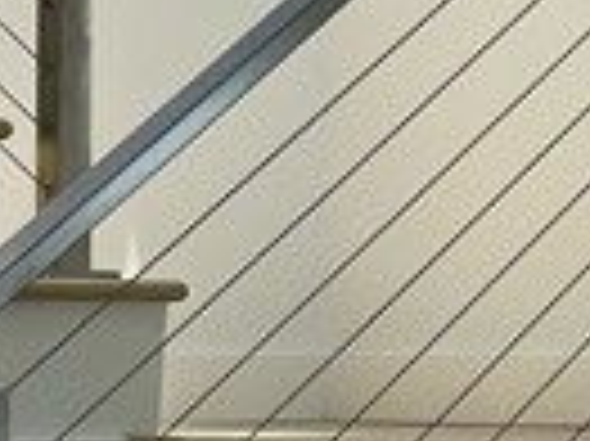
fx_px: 3474
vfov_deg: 7.3
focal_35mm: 204
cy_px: 198
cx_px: 595
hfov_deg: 9.6
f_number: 1.6
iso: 32
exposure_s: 1/703
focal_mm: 4.2
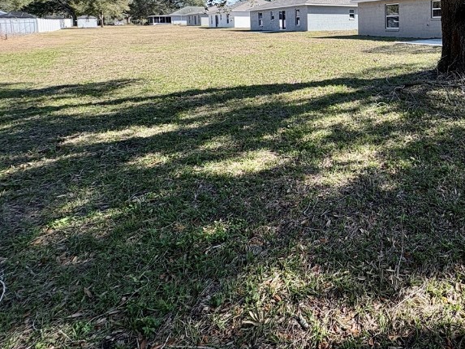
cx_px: 390
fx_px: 336
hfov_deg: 61.9
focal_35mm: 25
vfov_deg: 49.7
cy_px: 44
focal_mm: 2.22
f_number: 2.2
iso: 50
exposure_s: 1/868
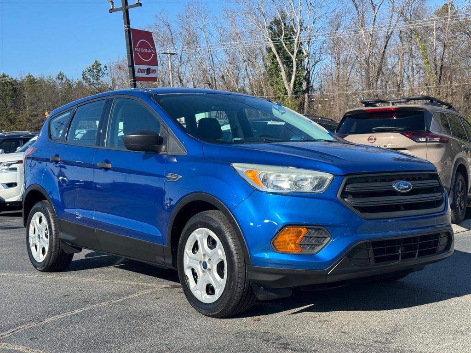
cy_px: 176
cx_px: 236
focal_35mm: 48
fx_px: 653
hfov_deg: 39.7
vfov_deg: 30.3
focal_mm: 6.76
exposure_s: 1/2717
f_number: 1.78
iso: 64
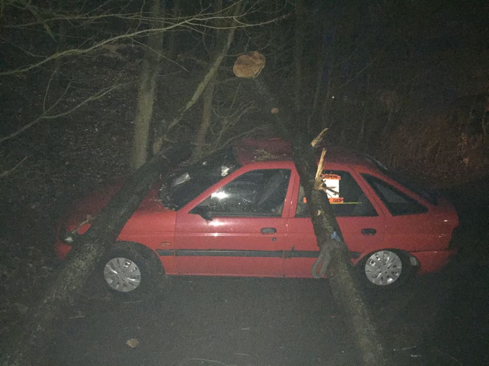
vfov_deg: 48.2
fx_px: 410
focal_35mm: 29
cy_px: 183
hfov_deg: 61.7
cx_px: 244
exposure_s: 1/17
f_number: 2.2
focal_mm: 4.15
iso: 2000
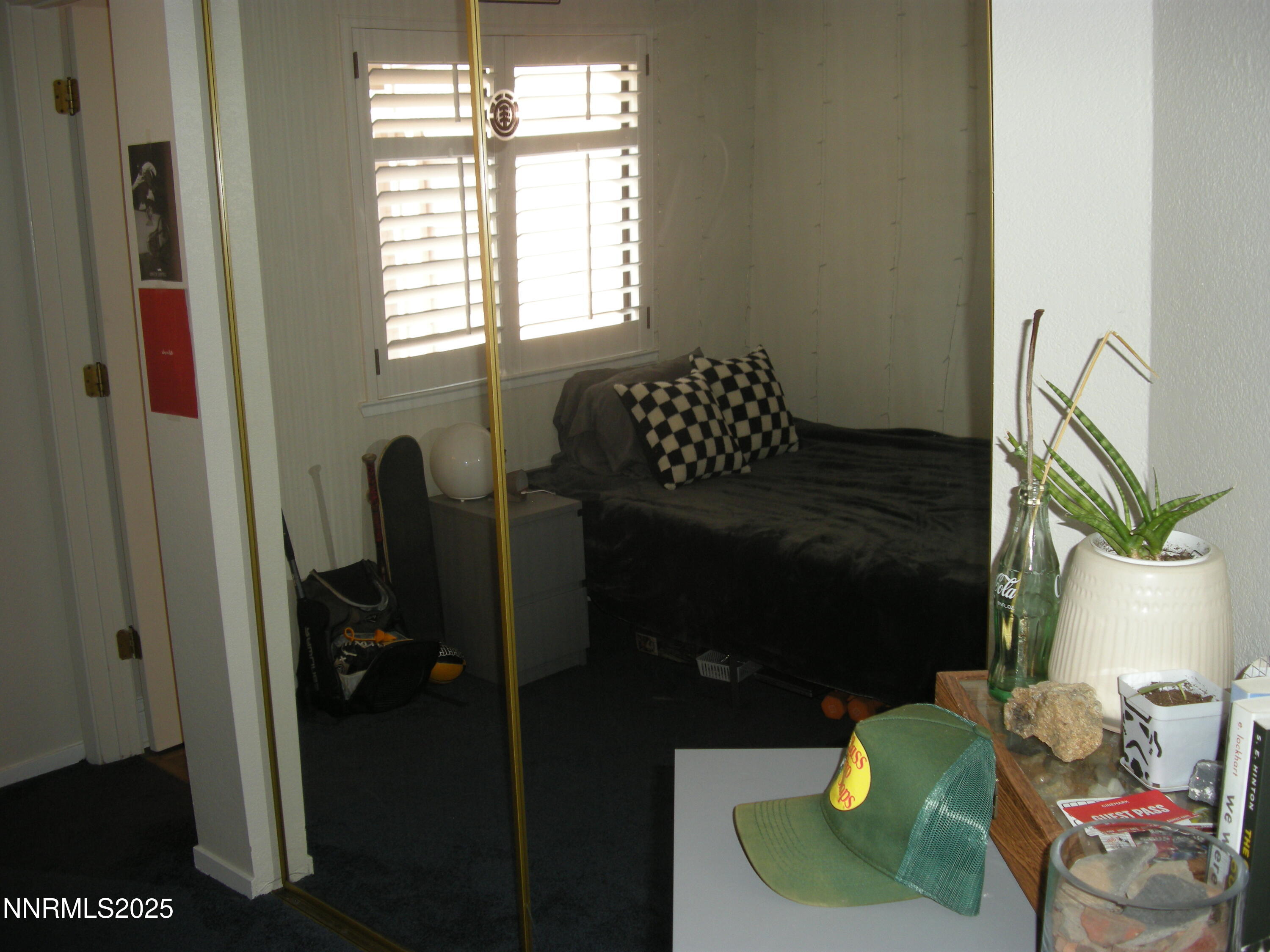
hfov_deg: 50.1
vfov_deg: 38.7
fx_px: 1357
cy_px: 476
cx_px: 635
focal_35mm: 37
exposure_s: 1/40
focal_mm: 7.9
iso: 96
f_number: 2.8
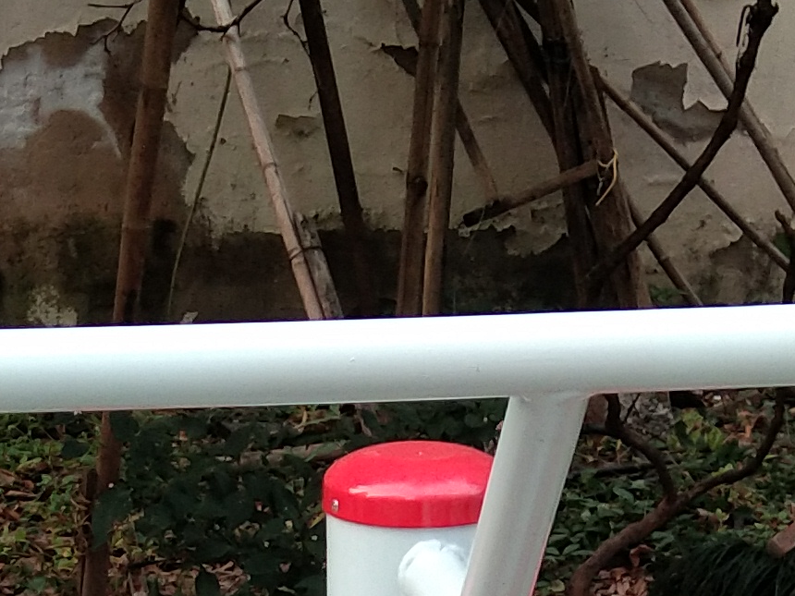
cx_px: 362
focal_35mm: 150
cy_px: 1086
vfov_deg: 9.4
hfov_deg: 13.2
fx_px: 3445
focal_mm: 3.69
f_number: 2.2
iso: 160
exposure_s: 1/50
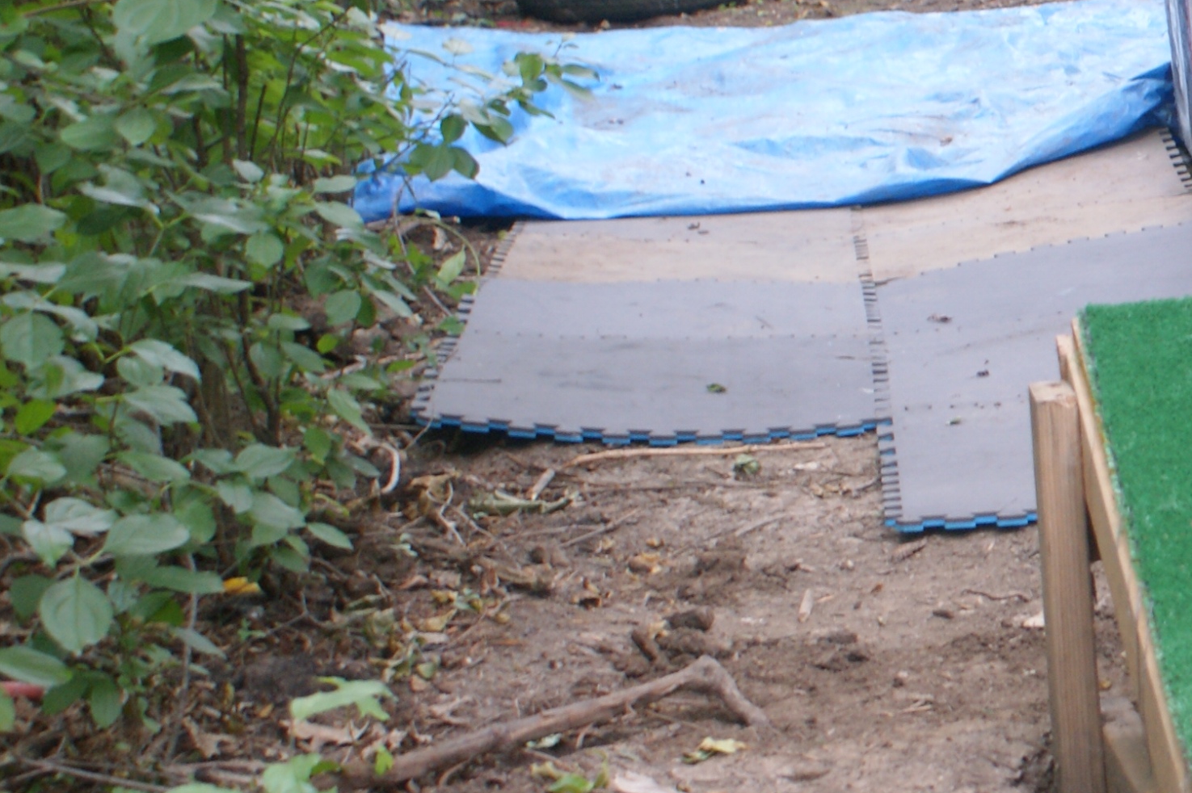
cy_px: 295
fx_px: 3938
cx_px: 1547
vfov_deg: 11.5
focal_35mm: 119
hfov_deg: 16.3
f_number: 4.5
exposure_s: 1/40
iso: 250
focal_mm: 26
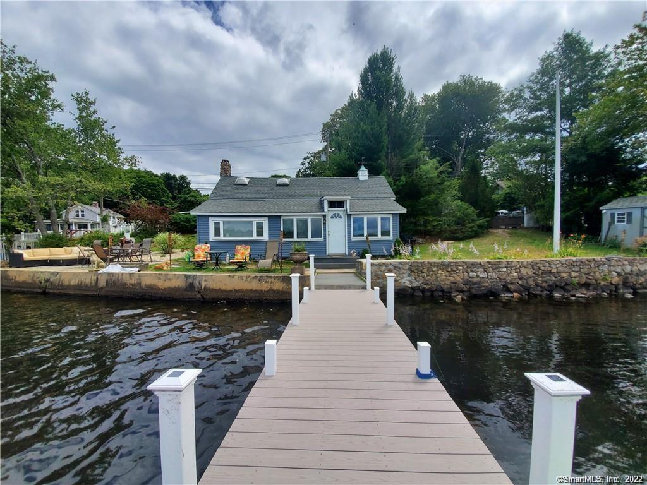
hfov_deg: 106.2
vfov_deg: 89.9
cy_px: 242
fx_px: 243
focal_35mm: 13
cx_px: 324
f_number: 2.2
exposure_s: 1/1654
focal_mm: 1.8
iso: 50
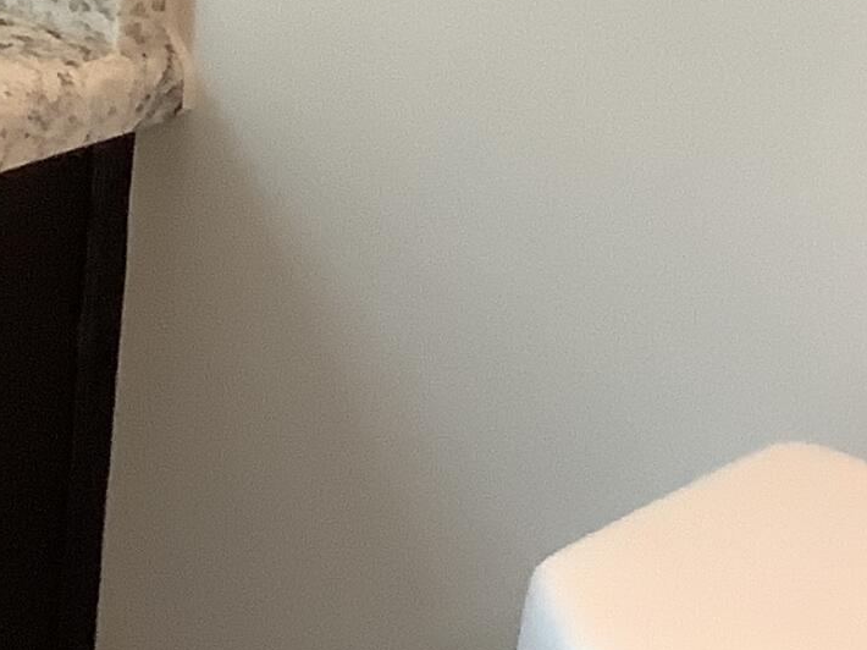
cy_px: -657
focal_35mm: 131
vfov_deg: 10.4
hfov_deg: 13.2
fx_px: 3280
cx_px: -817
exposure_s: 1/50
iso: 160
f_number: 2.4
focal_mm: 3.3
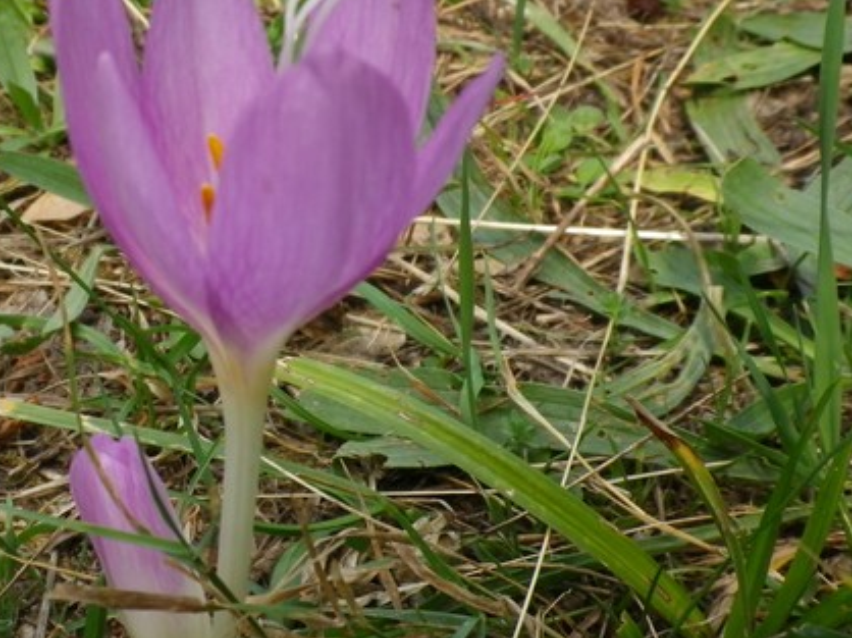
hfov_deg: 28.4
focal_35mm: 67
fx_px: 1648
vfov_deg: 21.9
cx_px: 169
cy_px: 283
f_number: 3.9
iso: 80
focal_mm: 6.36
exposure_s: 1/160
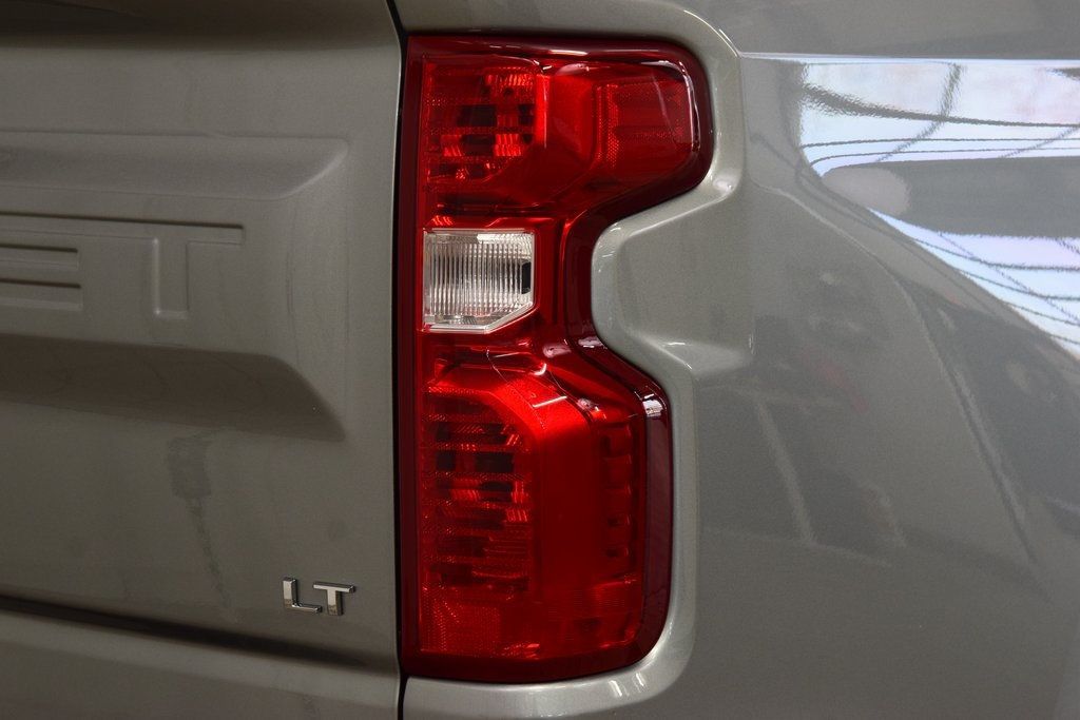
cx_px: 540
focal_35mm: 93
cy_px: 360
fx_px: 2790
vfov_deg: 14.7
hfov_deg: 21.9
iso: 900
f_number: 7.1
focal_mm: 62
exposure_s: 1/30
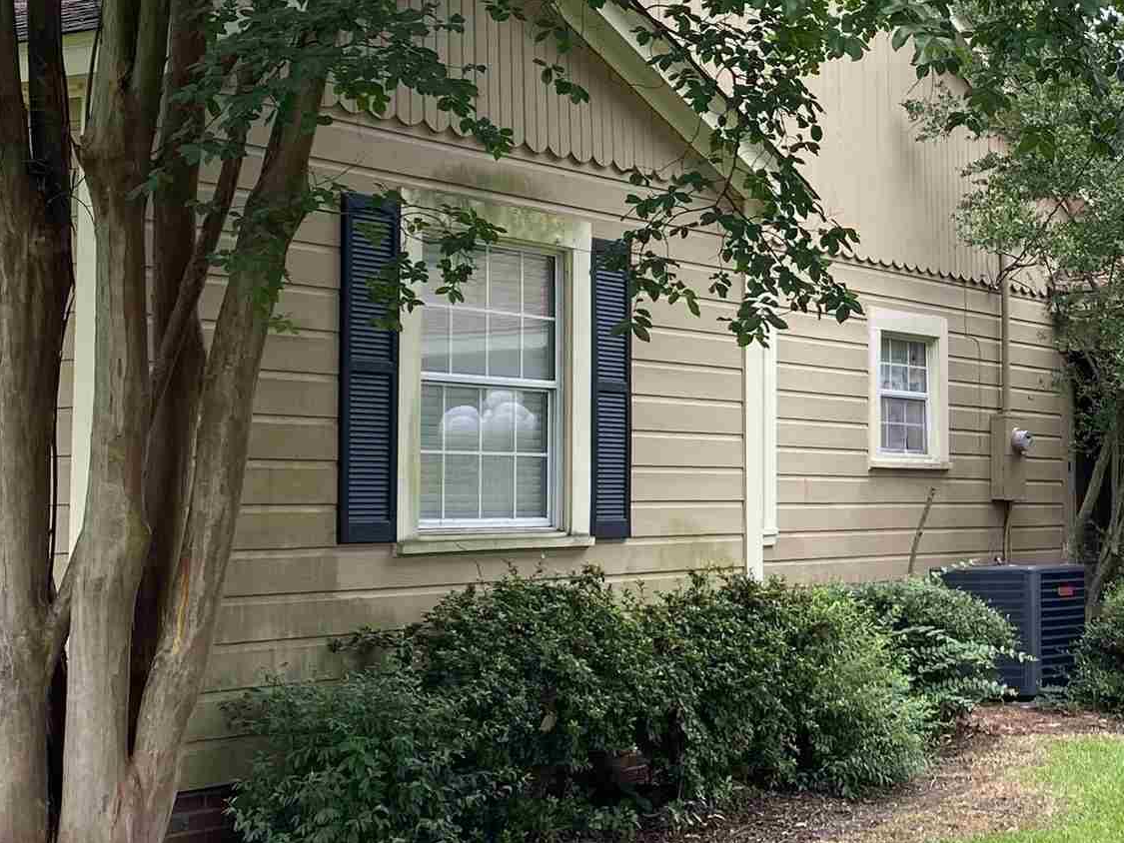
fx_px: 2306
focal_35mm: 71
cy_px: 271
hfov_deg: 26.1
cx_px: 1100
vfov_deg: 20.6
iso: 32
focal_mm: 4.25
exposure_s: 1/142
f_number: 1.8
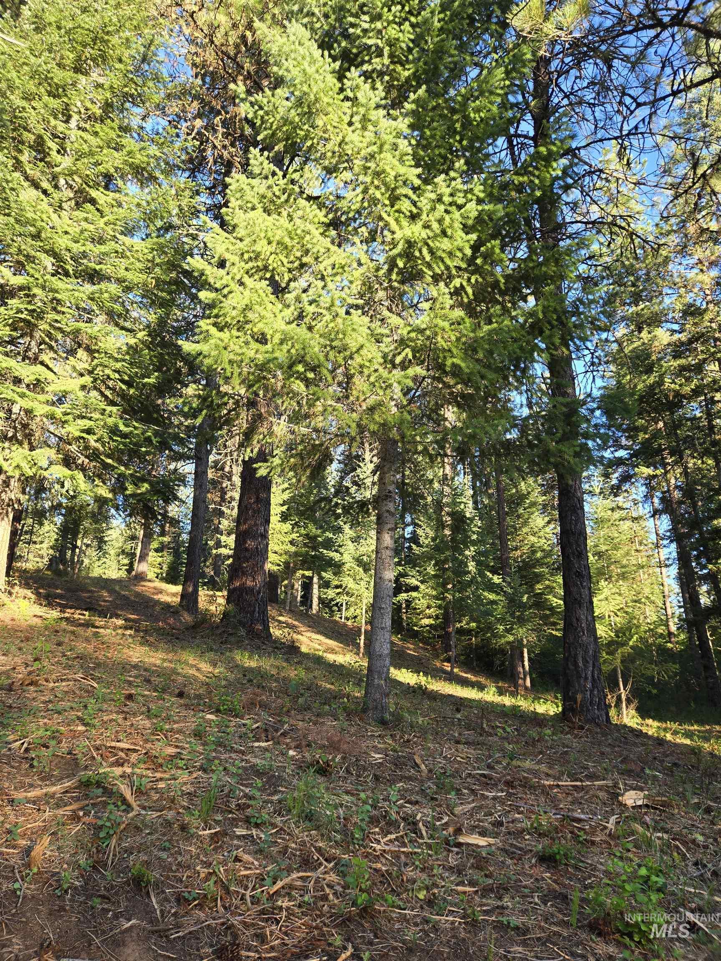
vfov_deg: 73.9
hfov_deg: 58.9
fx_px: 639
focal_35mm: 23
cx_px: 360
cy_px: 480
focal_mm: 5.4
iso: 40
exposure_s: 1/180
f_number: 1.8
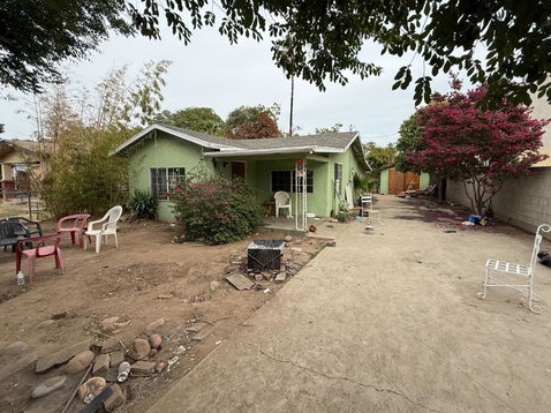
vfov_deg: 81.6
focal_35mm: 15
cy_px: 196
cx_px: 292
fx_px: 239
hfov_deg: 98.1
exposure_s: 1/888
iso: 50
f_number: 2.2
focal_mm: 2.22
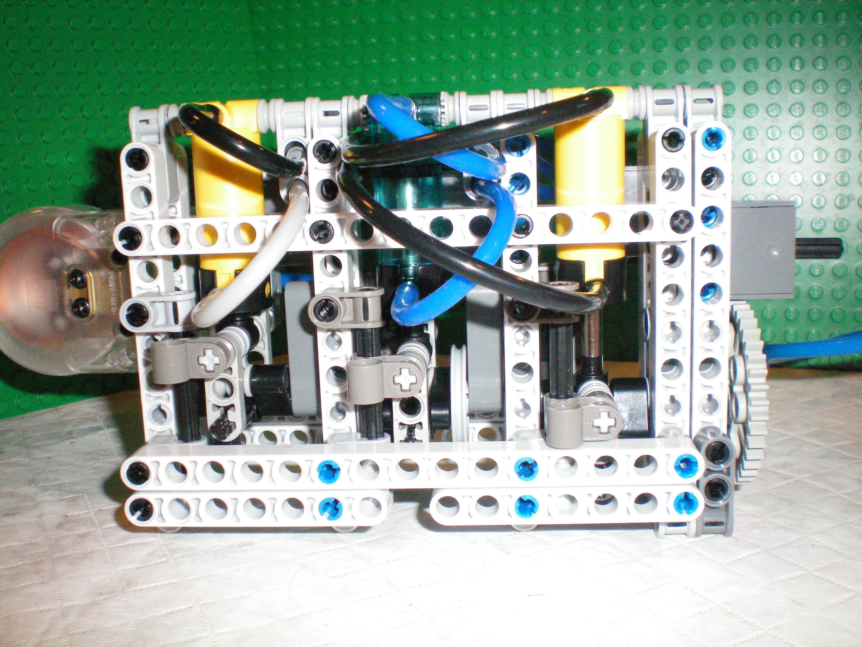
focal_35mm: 38
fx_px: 946
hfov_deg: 49.0
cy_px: 324
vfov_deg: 37.7
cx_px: 431
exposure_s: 1/60
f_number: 4.6
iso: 400
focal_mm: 6.3
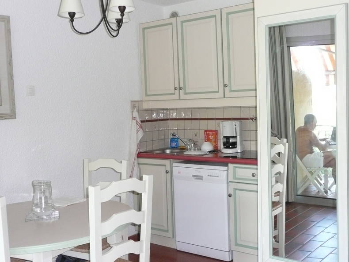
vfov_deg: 33.6
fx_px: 433
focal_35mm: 43
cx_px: 174
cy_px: 131
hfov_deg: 43.9
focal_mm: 7
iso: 400
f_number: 4
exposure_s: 1/30
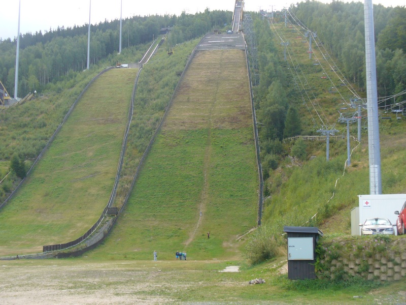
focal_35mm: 60
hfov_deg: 32.2
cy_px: 152
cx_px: 203
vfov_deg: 24.4
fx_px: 704
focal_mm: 9.9
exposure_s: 1/250
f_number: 3.1
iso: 80
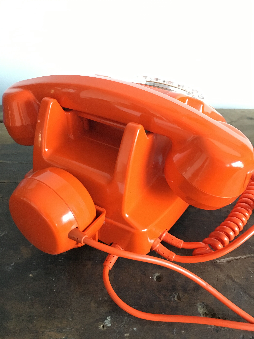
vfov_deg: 61.7
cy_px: 170
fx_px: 284
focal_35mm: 29
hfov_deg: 48.2
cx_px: 127
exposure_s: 1/17
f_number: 2.2
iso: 200
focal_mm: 4.15
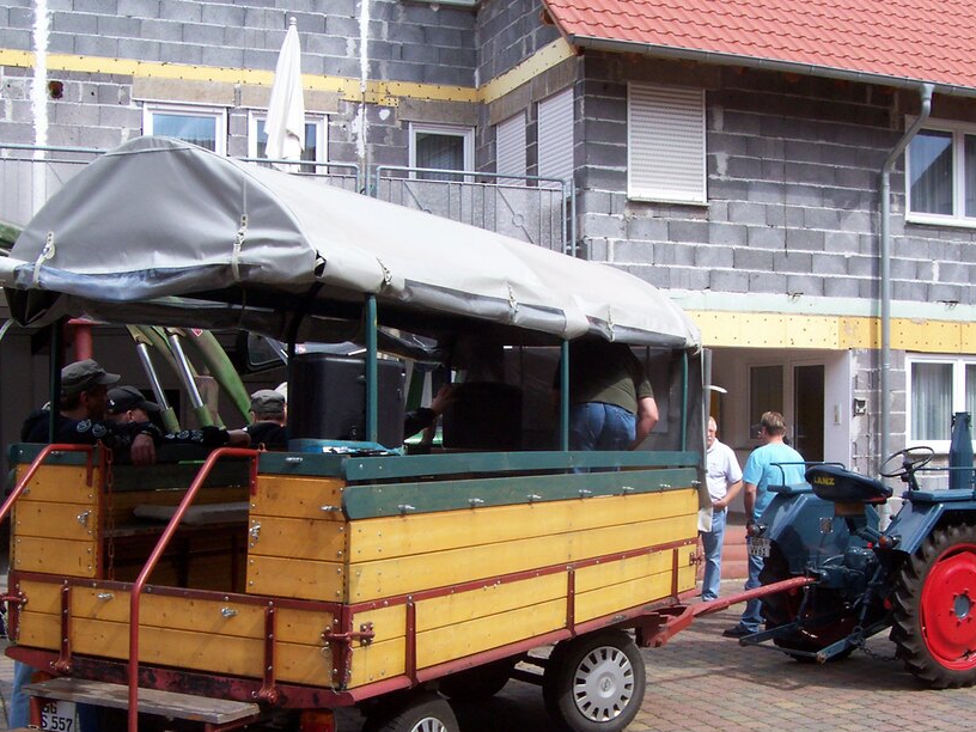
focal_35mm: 50
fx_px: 1410
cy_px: 481
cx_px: 538
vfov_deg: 28.9
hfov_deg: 38.1
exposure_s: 1/217
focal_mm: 5.6
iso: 80
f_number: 5.1
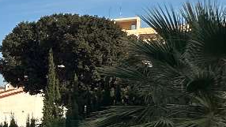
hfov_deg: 18.5
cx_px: -214
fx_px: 479
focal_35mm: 80
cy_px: 131
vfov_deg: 14.8
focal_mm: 2.22
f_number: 2.2
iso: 40
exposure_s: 1/2564
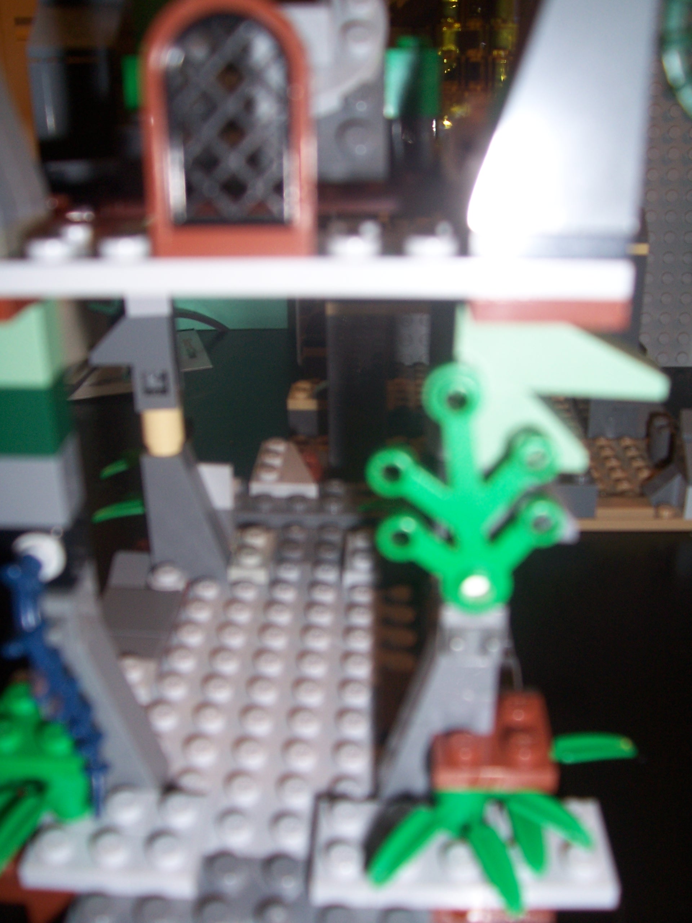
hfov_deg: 41.8
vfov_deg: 54.0
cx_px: 346
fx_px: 906
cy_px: 462
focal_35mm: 34
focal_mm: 5.6
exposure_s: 1/60
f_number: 2.7
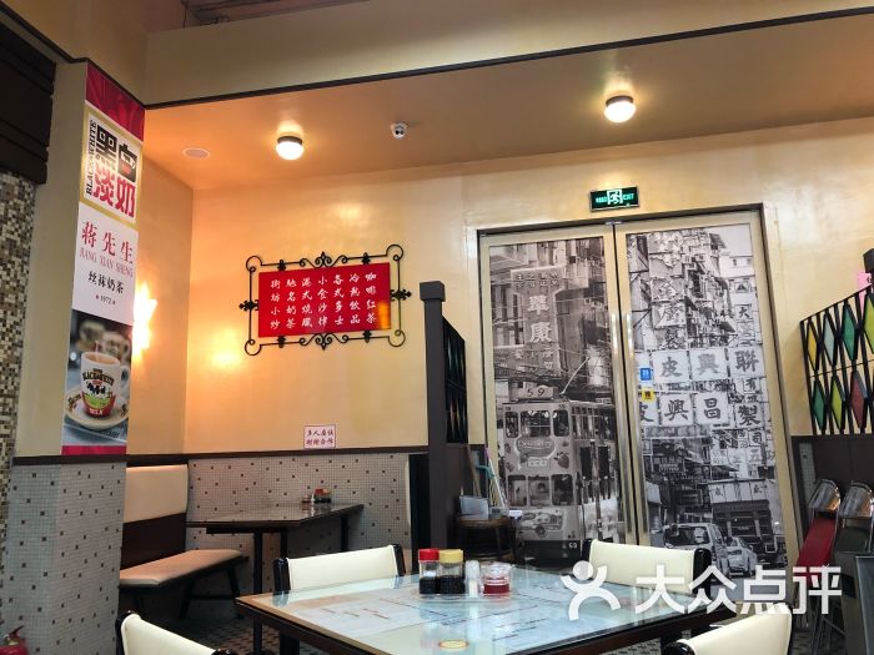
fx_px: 707
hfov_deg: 63.4
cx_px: 437
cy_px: 328
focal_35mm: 28
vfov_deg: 49.7
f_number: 1.8
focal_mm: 3.99
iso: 64
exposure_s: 1/17
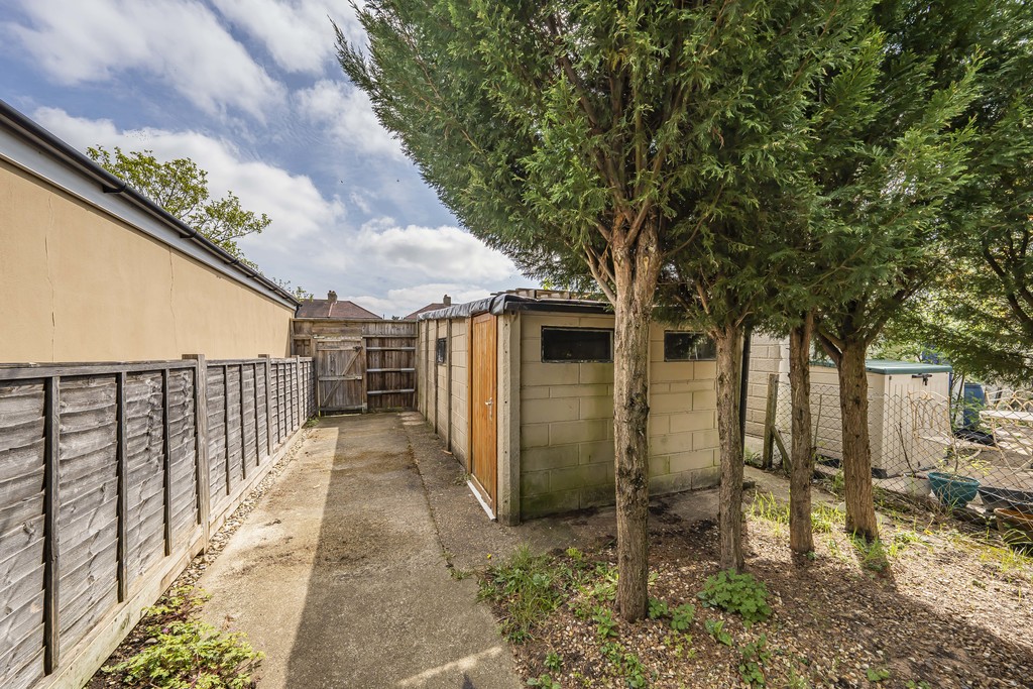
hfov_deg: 112.6
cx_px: 516
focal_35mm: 12
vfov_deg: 90.0
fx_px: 344
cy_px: 344
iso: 320
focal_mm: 12
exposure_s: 1/500
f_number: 9
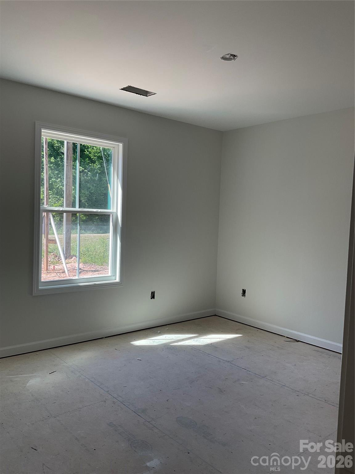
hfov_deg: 48.2
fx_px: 397
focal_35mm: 29
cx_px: 178
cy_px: 237
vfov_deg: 61.7
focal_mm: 3
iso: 16
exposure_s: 1/157
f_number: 1.8
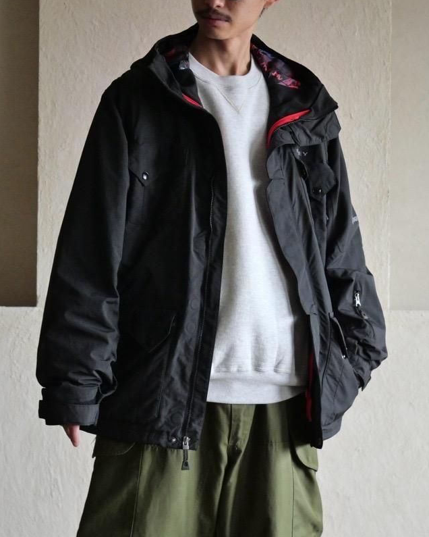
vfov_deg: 21.7
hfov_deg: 17.5
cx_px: 214
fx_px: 1397
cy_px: 275
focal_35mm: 88
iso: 2500
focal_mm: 42
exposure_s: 1/100
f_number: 3.9
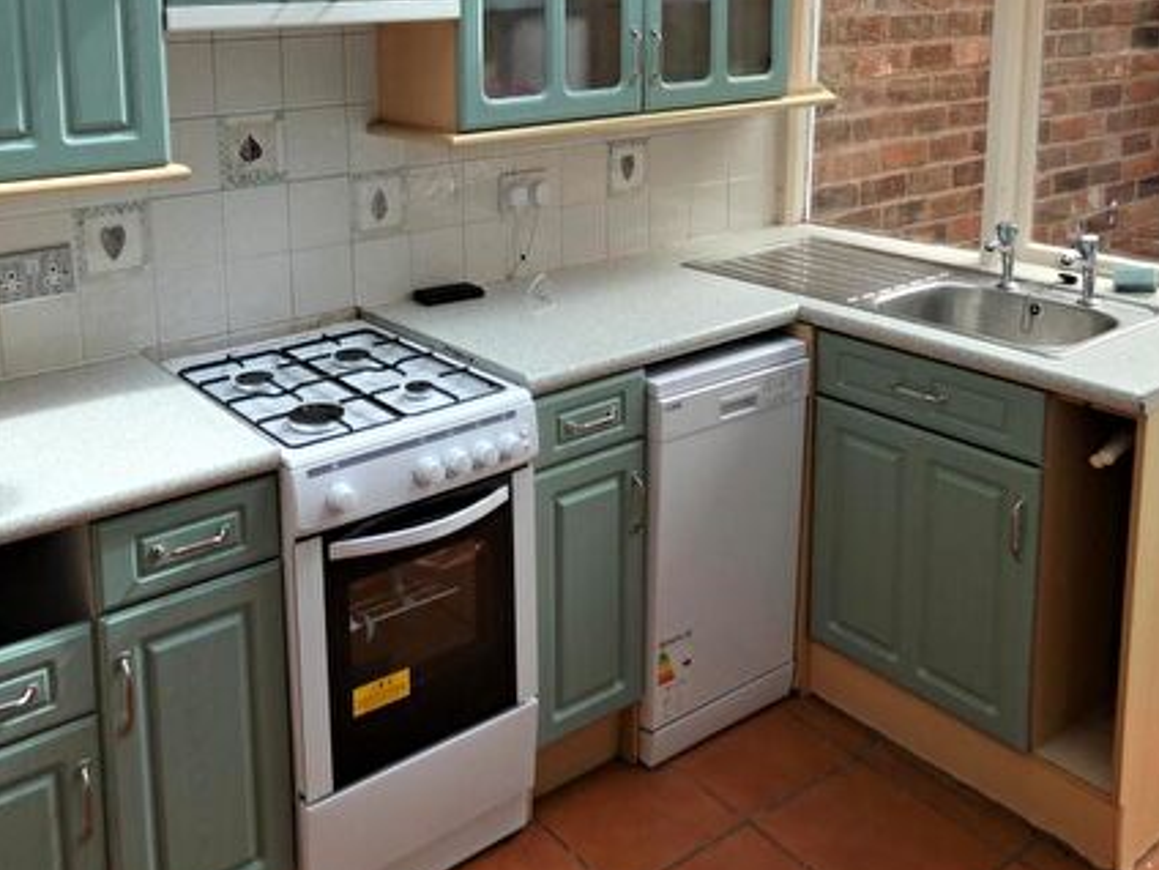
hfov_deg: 54.6
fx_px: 1105
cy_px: 179
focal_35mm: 33
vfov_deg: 41.2
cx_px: 426
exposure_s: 1/320
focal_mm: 3.6
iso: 80
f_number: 2.8
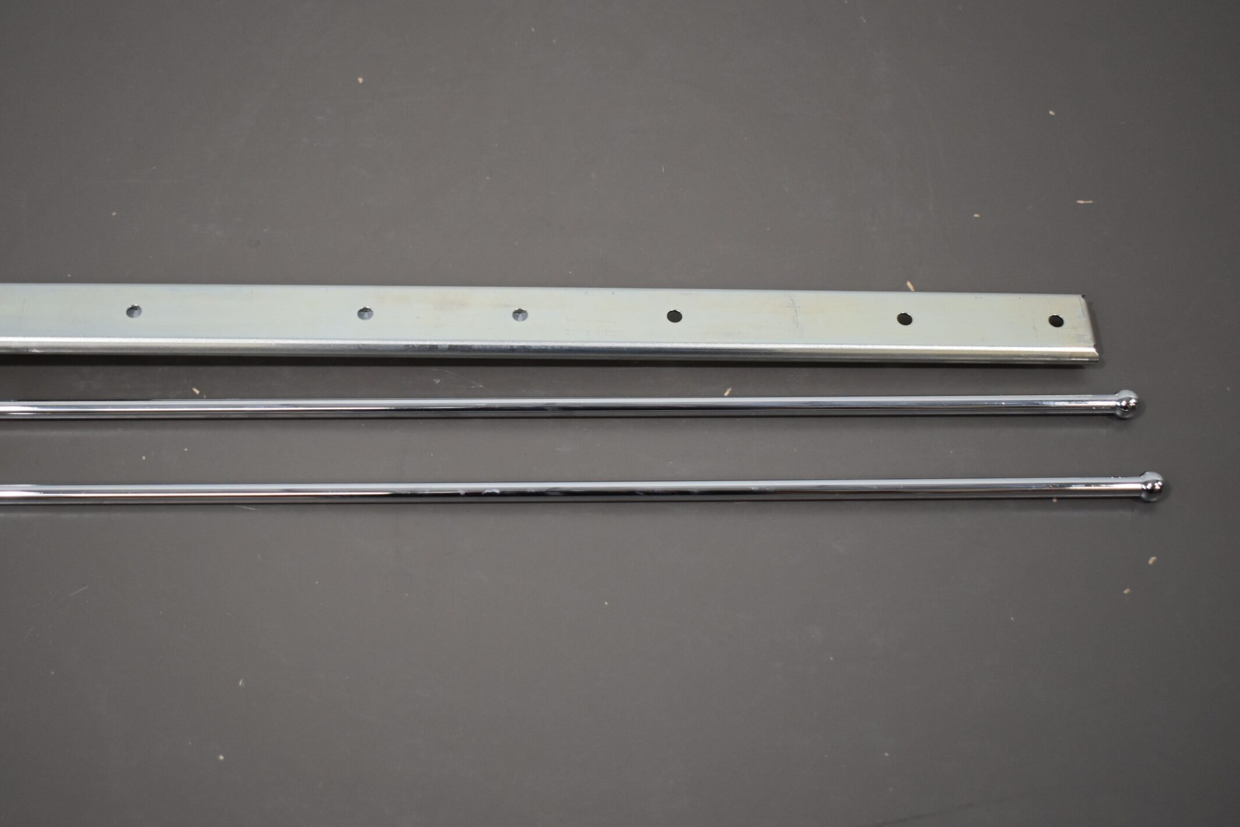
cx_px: 532
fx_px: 1619
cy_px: 424
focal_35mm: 47
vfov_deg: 28.6
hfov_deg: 41.8
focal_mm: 26
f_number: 4
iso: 800
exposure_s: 1/250
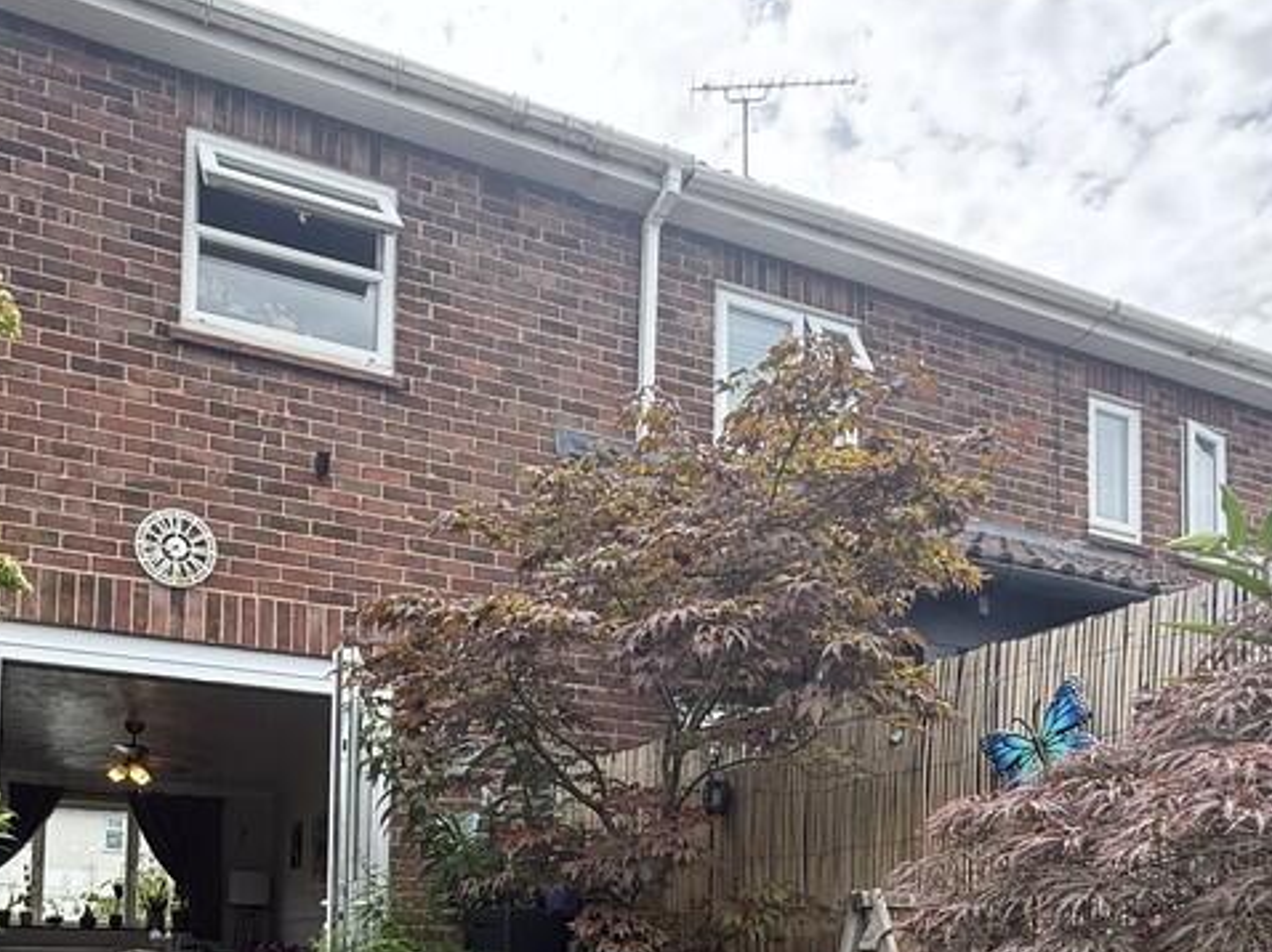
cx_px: 468
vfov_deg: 42.0
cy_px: 899
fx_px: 1102
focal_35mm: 30
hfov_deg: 59.1
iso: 50
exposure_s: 1/359
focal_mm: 2.22
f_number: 2.2
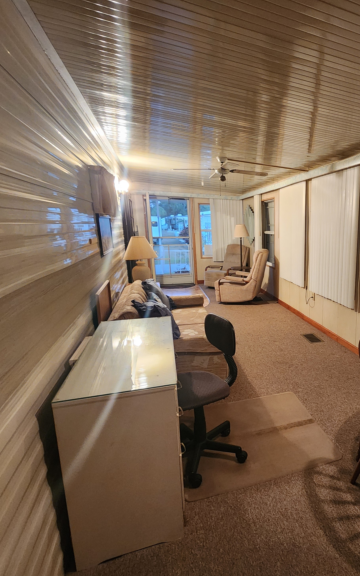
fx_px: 298
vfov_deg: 88.0
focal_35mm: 19
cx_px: 301
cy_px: 297
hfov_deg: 56.4
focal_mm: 2.2
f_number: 2.2
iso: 500
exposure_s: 1/30
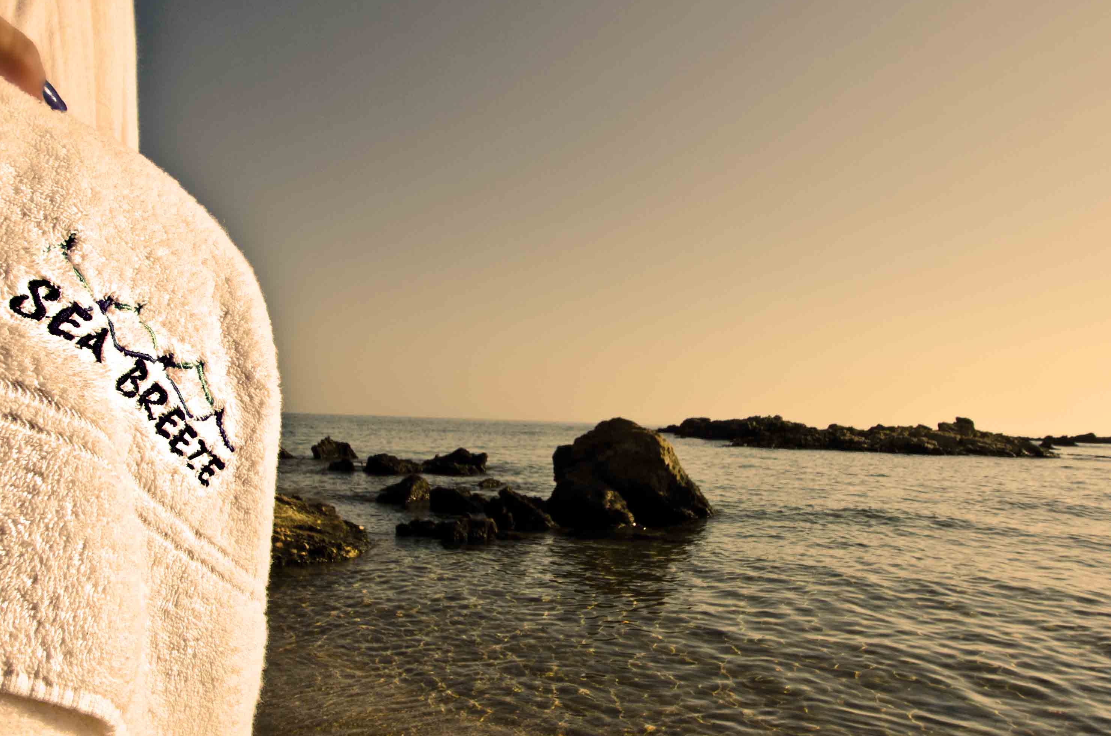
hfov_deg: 71.5
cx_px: 592
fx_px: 770
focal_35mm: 25
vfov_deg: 51.0
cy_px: 400
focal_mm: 10
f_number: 11
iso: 200
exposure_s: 1/500
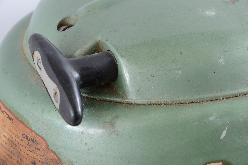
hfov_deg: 13.1
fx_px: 1083
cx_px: 124
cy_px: 82
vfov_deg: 8.7
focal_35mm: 158
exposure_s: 1/125
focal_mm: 105
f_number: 9
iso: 200
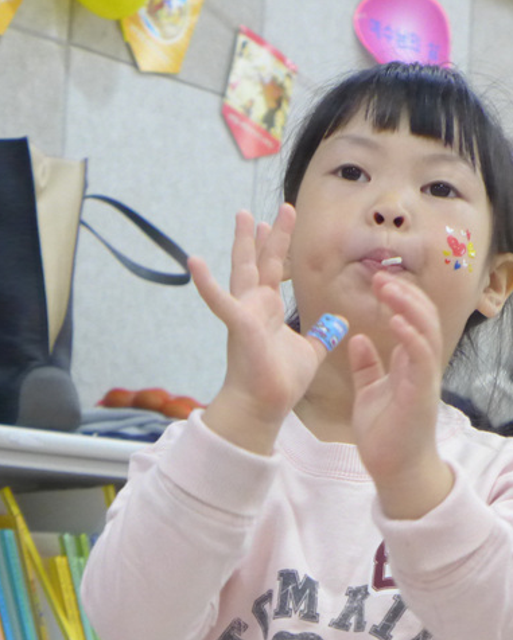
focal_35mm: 118
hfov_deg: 13.1
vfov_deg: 16.3
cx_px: 316
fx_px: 2239
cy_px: 320
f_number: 2.3
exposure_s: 1/500
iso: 1600
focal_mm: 17.7
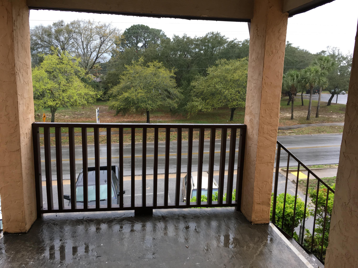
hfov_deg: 61.7
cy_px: 134
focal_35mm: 29
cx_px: 179
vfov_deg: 48.2
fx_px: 300
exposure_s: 1/120
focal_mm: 4.15
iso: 40
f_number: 2.2
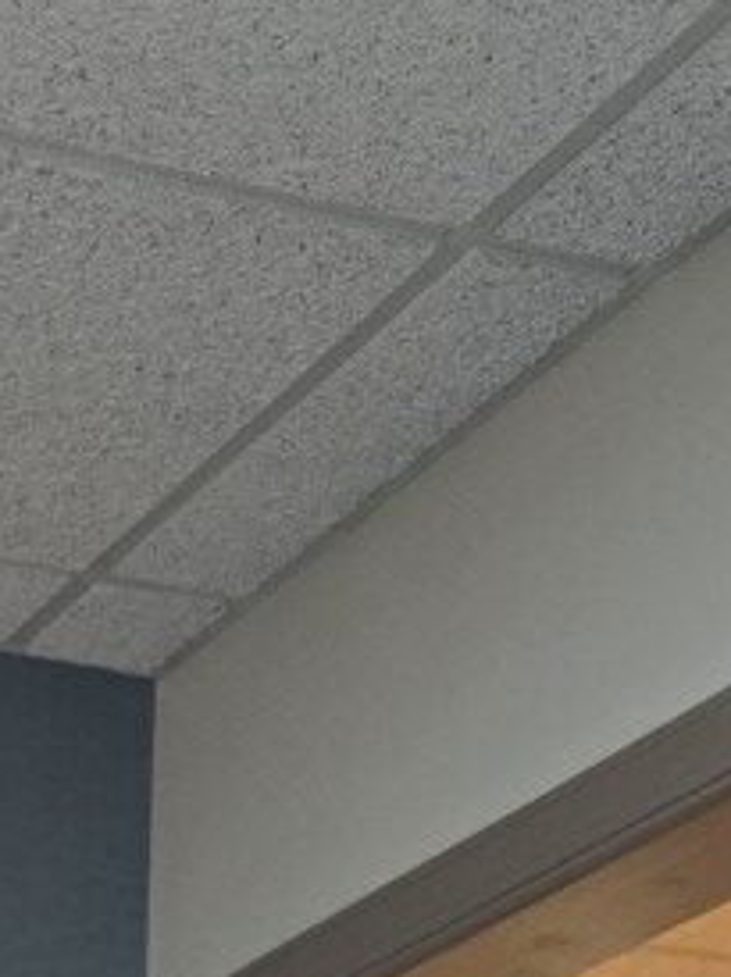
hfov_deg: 12.0
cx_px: -136
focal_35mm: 121
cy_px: 2286
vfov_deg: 12.8
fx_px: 3412
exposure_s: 1/120
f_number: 1.7
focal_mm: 6.3
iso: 500
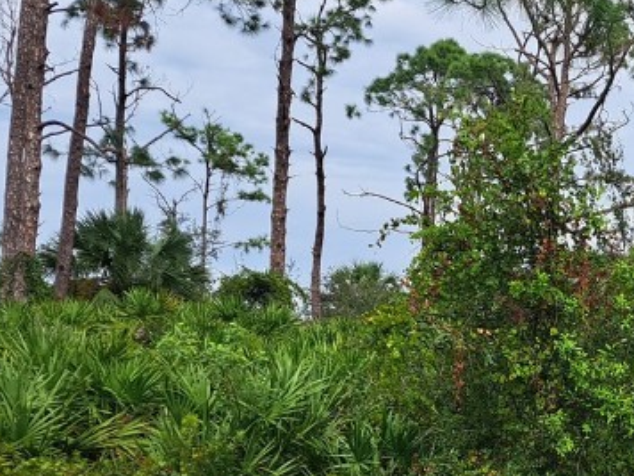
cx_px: 600
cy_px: 387
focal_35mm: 69
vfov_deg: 21.0
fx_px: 1264
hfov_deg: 26.9
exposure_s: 1/1767
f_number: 1.8
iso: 50
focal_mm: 5.23
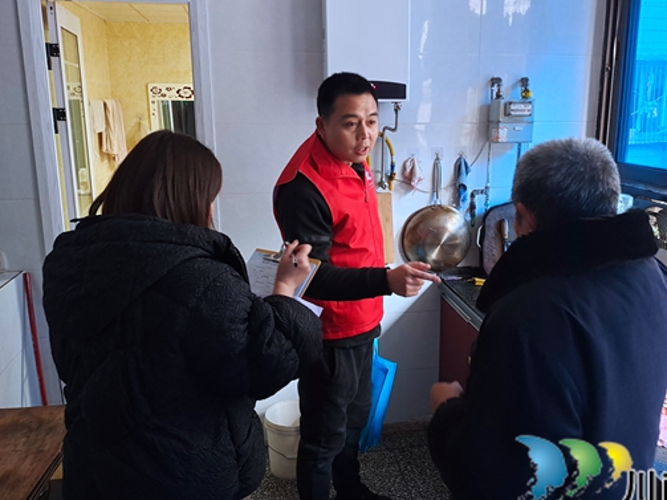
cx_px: 377
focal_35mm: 28
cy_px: 243
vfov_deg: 49.7
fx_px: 539
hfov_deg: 63.2
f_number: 1.79
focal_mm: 4.71
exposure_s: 1/33
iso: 63
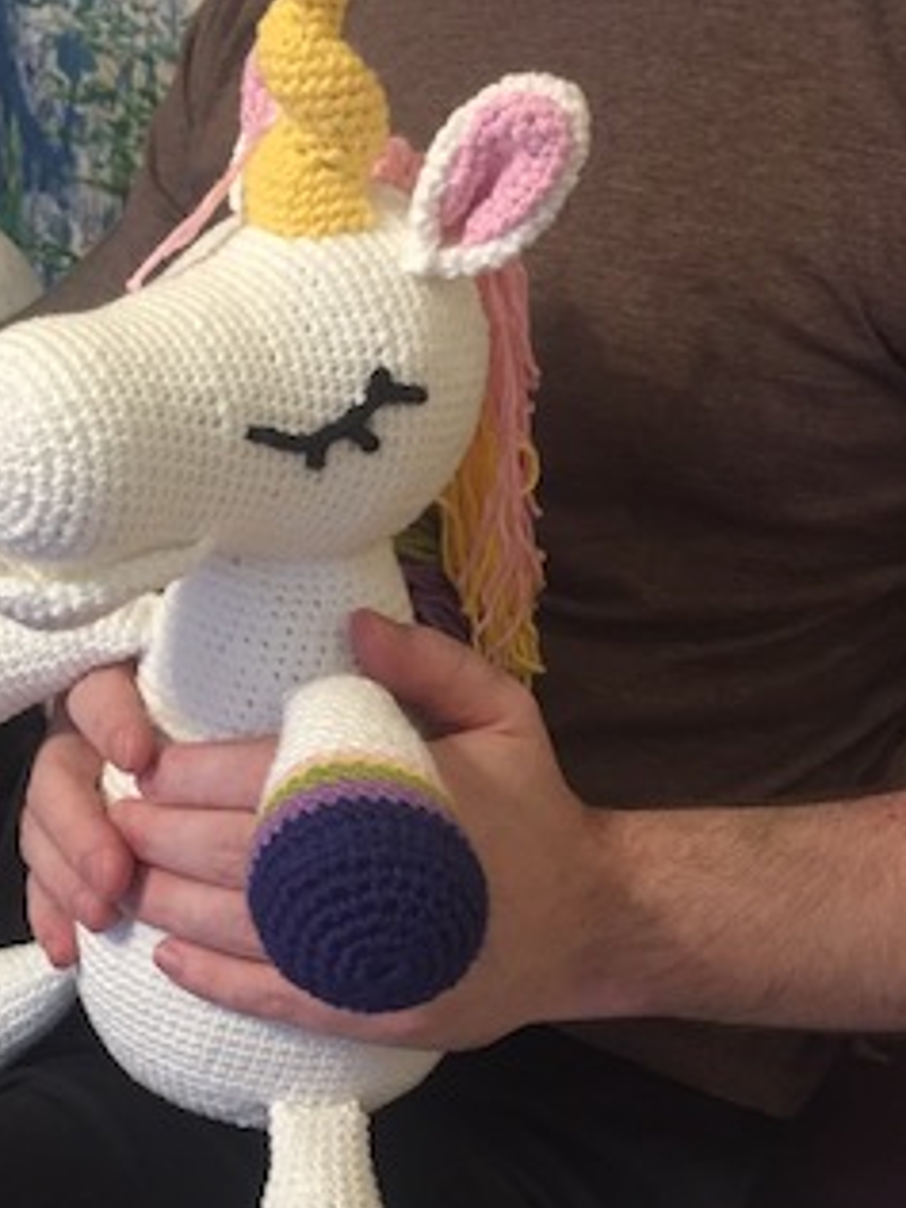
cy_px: 703
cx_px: 229
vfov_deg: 42.8
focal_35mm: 44
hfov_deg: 32.3
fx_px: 1535
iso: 250
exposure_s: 1/24
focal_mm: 4.15
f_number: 2.2
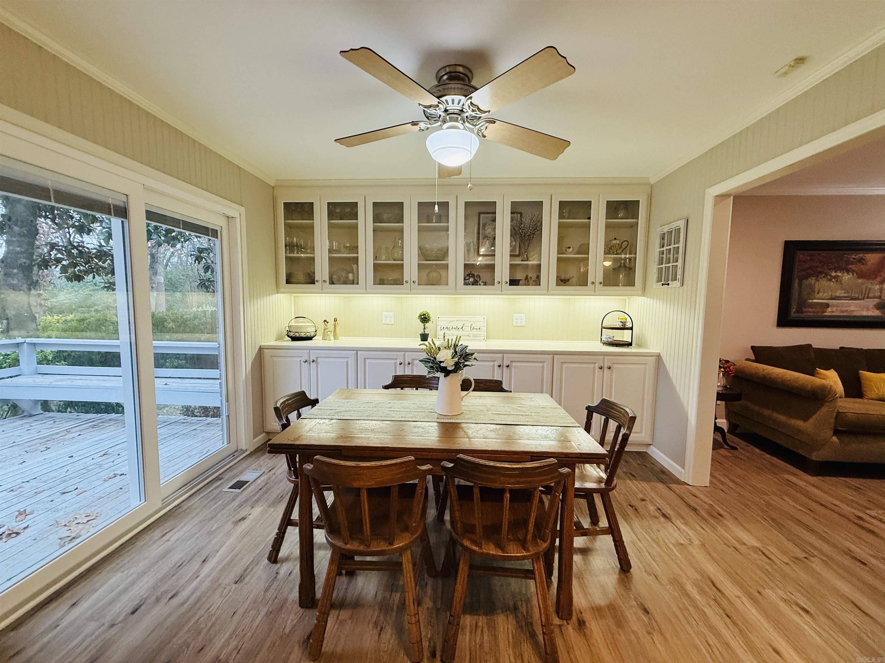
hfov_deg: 102.1
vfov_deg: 85.7
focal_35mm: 14
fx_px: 358
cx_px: 442
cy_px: 332
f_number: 2.2
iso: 200
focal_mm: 2.22
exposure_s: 1/120
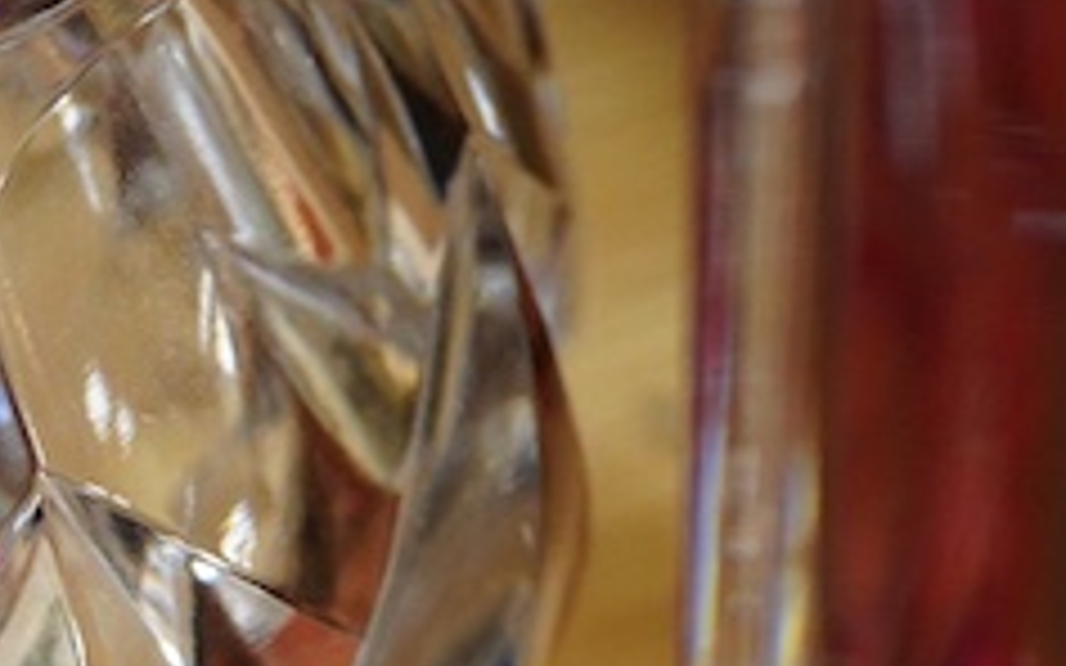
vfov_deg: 7.4
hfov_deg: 11.1
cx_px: -927
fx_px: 5054
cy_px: 1071
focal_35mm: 174
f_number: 3.5
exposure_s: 1/125
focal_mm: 30
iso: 1250
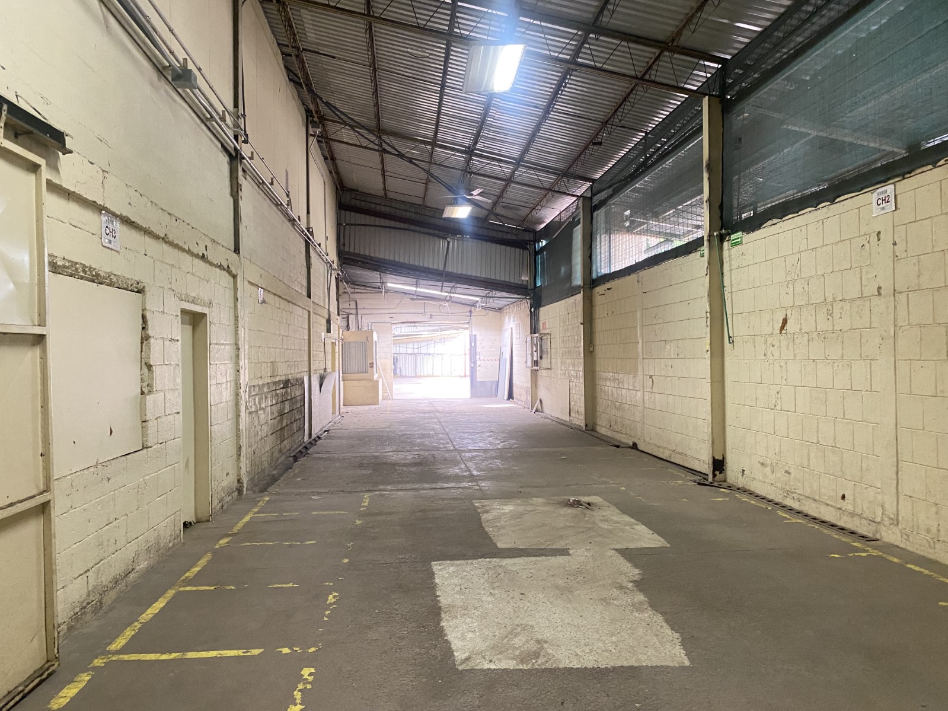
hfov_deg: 67.3
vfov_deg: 53.1
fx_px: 712
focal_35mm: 26
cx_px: 474
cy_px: 356
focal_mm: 4.25
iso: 320
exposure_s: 1/60
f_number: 1.8
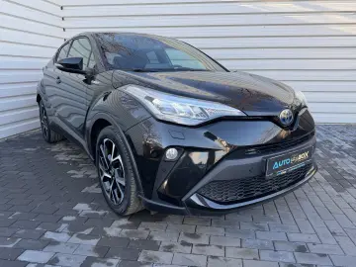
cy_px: 134
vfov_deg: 56.8
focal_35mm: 24
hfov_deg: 71.6
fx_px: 247
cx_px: 178
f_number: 1.78
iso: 80
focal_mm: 6.76
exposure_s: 1/318
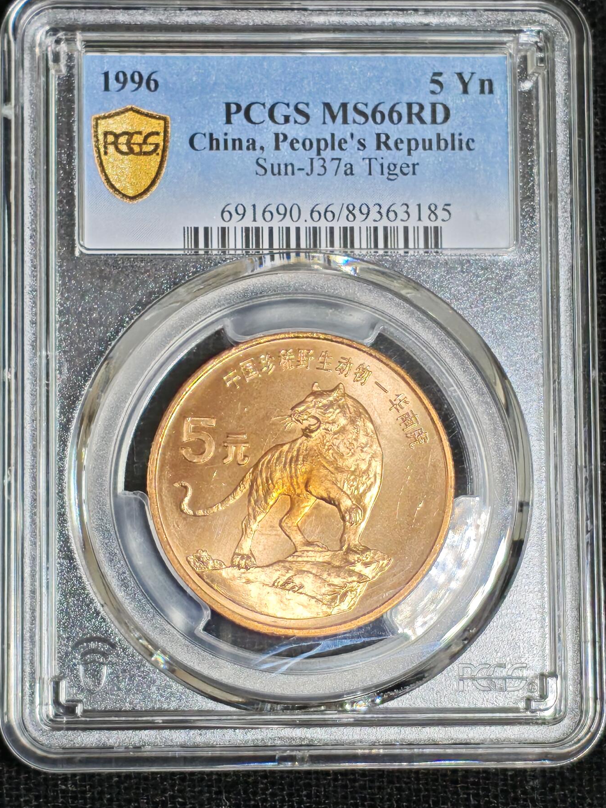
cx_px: 304
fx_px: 2732
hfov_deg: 12.7
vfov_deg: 16.8
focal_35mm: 117
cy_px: 403
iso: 50
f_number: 1.5
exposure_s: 1/1600
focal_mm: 4.94
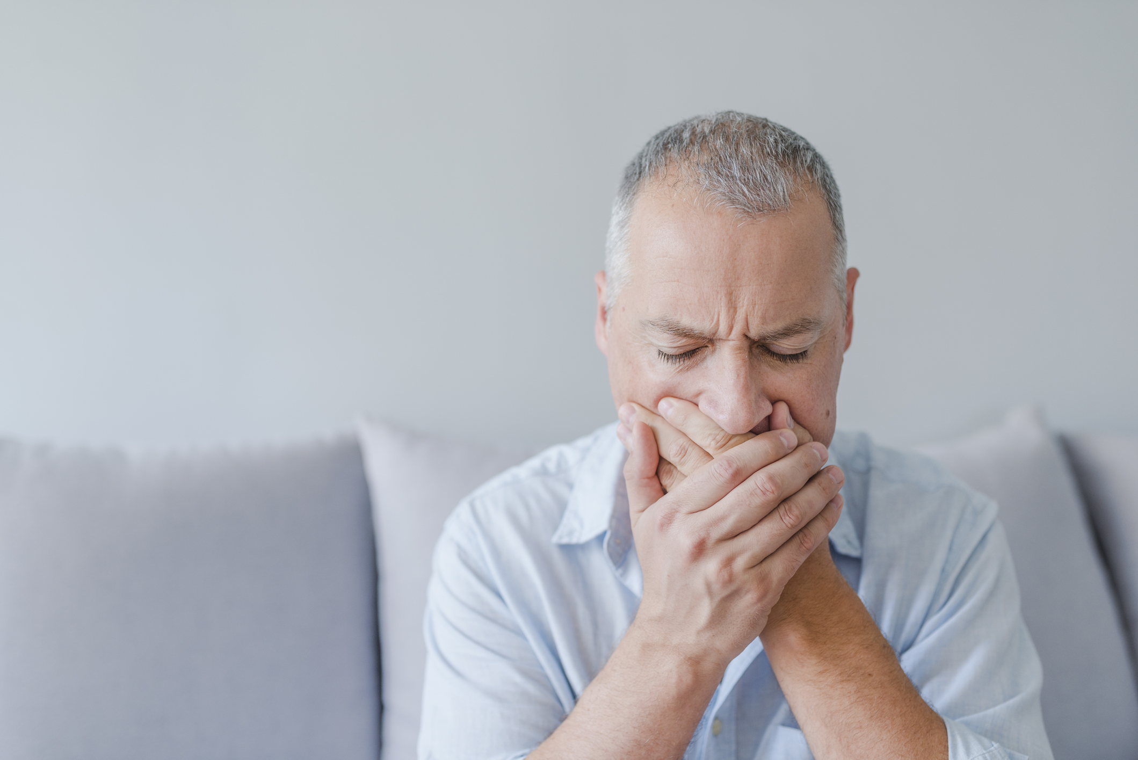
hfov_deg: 54.4
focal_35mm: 35
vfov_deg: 37.9
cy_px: 380
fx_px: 1107
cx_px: 569
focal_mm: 35
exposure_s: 1/200
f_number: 2.5
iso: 160
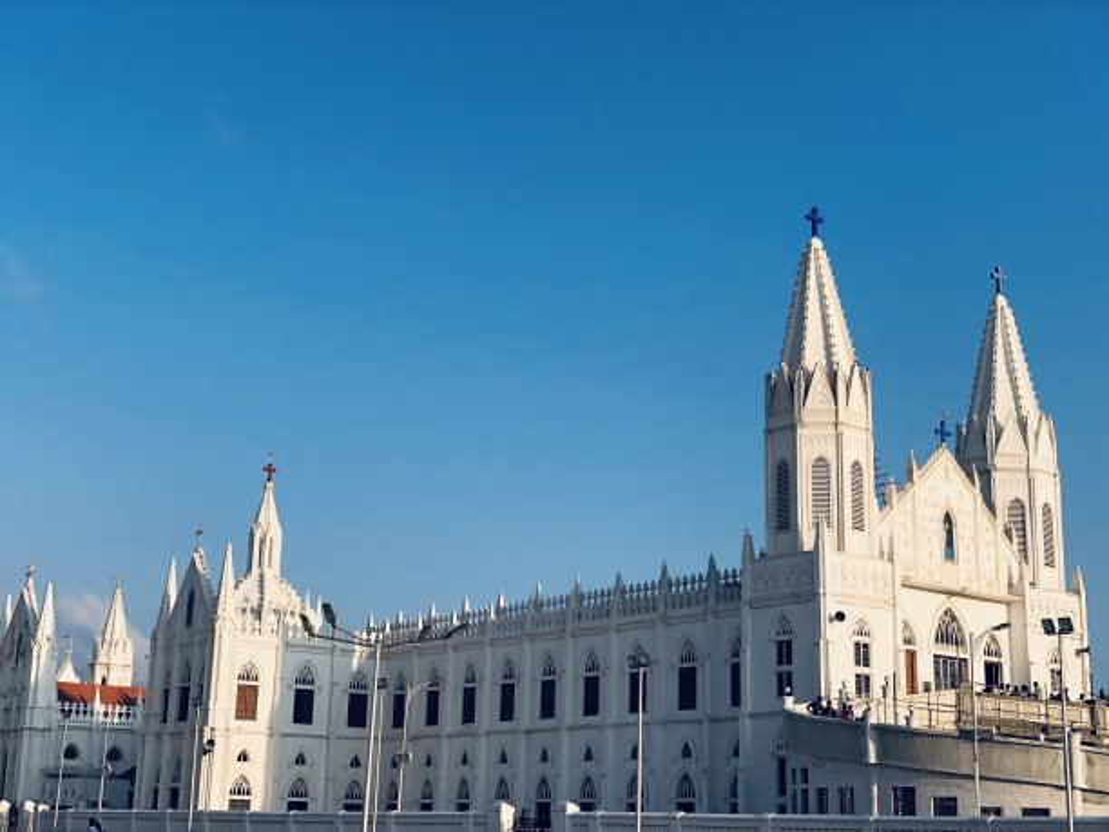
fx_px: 1666
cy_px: 416
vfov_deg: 28.0
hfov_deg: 36.8
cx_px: 554
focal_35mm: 52
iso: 16
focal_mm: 6
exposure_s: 1/1021
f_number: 2.4
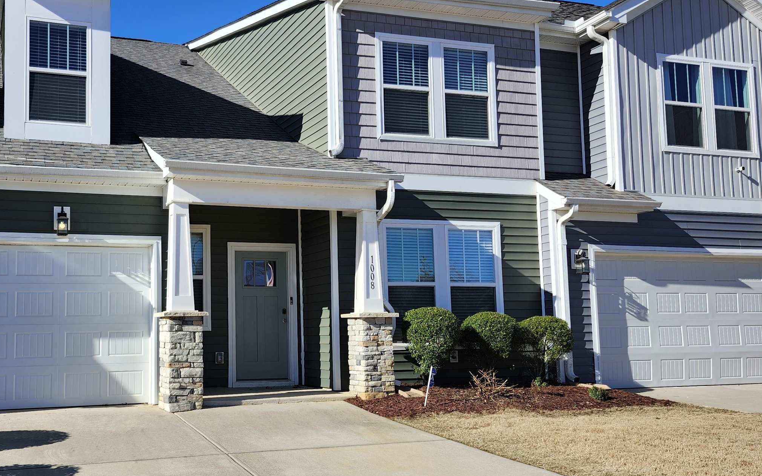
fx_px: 768
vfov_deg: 34.4
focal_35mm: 37
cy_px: 264
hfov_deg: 51.8
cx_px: 253
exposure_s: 1/1521
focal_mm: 5.54
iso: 25
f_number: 1.8
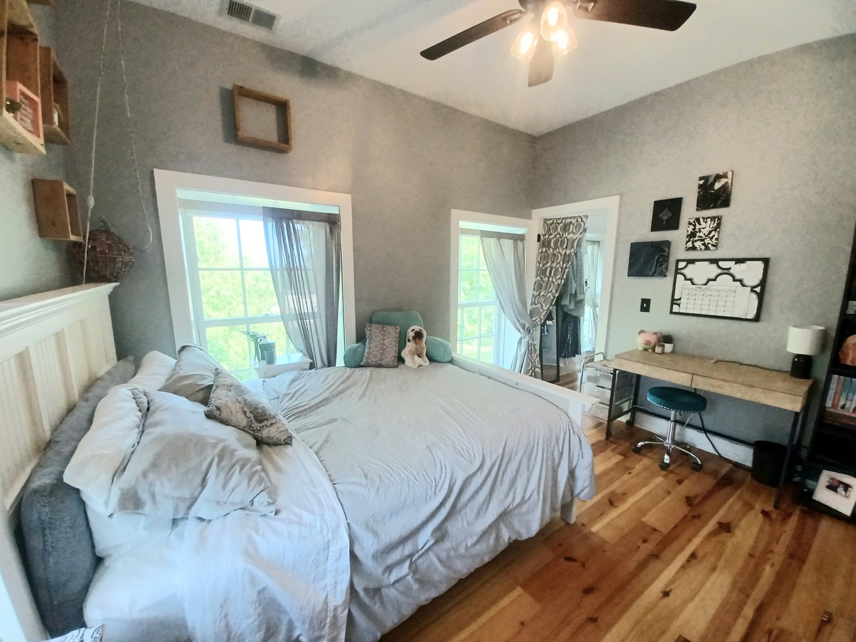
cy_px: 321
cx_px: 428
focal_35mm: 13
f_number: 2.2
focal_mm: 1.42
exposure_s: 1/60.2
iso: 160
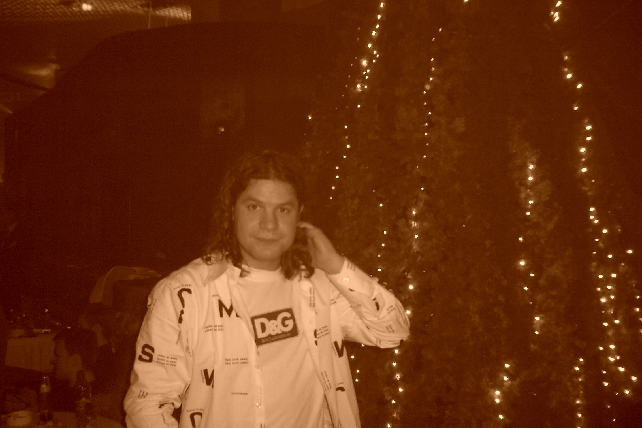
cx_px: 319
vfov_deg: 35.9
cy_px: 233
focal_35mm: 37
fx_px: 660
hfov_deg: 51.9
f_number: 2.6
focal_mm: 5.8
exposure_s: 1/60
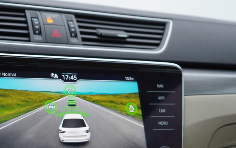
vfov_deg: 23.9
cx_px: 65
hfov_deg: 36.8
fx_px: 347
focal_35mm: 54
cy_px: 94
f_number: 3.5
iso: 125
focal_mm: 24
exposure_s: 1/60
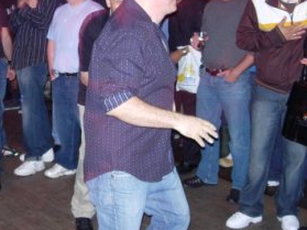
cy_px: 94
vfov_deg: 24.0
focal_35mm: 61
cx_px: 94
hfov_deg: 31.4
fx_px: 541
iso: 200
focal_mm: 7.8
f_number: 2.8
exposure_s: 1/2.5
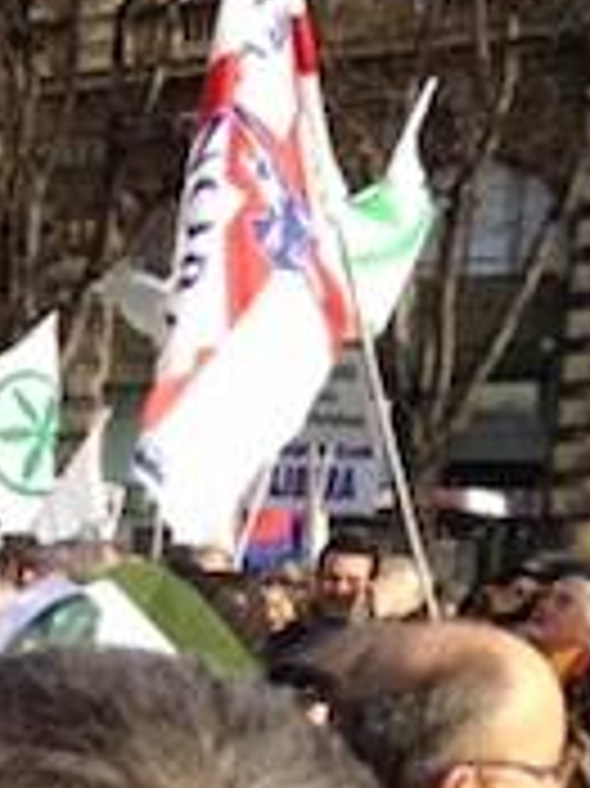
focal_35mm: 120
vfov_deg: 15.9
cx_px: -324
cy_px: 874
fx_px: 2730
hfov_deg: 11.7
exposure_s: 1/968
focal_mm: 4.28
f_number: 2.4
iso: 64
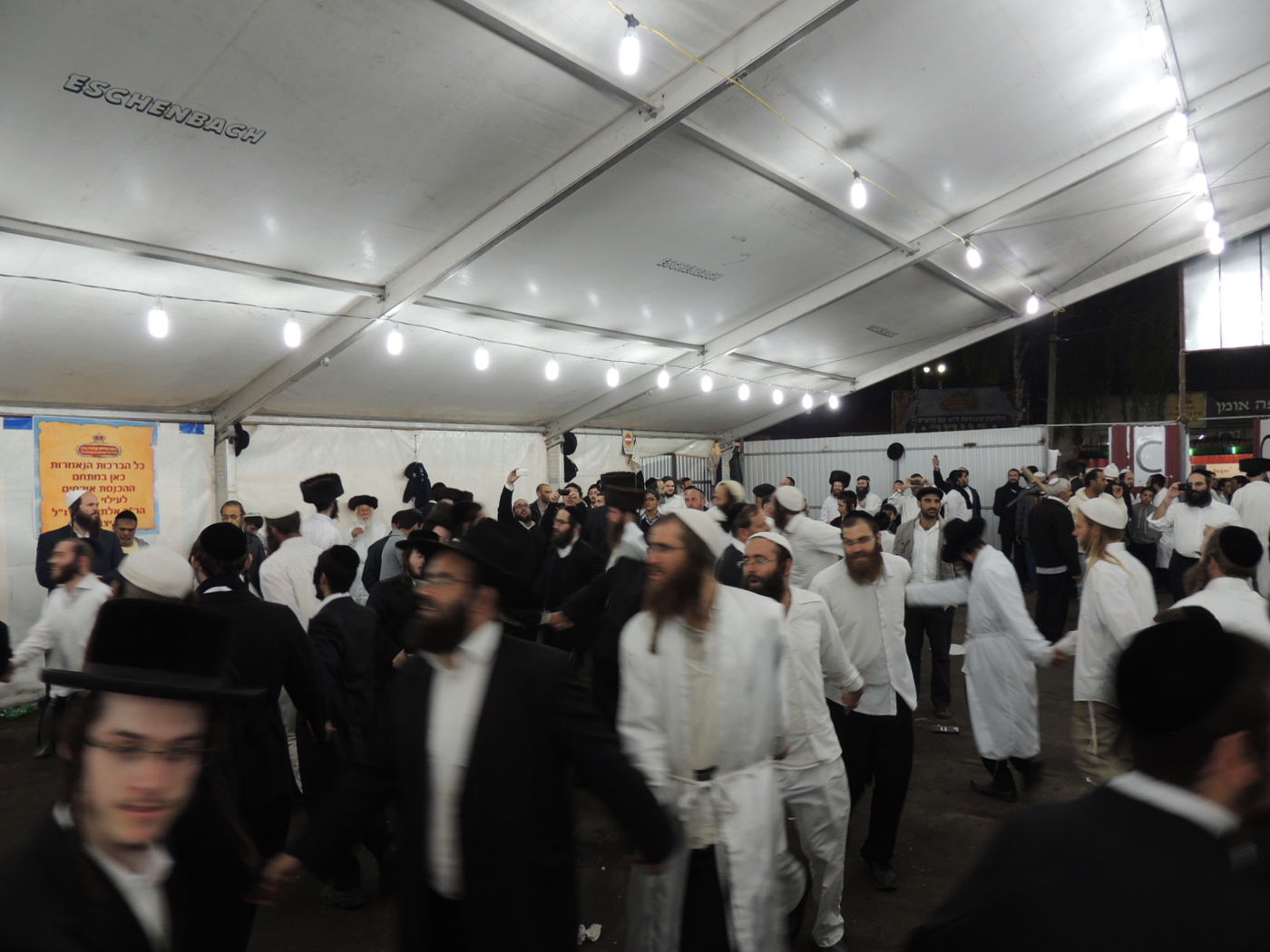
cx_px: 635
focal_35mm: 24
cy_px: 476
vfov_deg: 56.8
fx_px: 881
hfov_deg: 71.6
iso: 125
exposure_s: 1/30
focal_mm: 4.3
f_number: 3
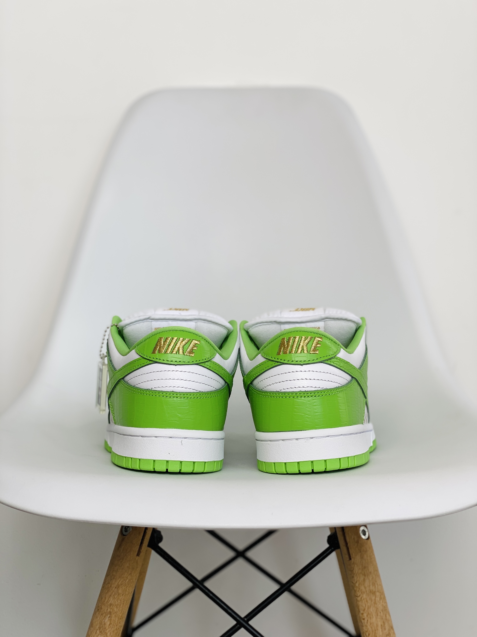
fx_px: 955
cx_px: 238
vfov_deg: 36.8
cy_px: 318
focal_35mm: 52
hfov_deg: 28.0
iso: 20
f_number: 2
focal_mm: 6
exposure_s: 1/129
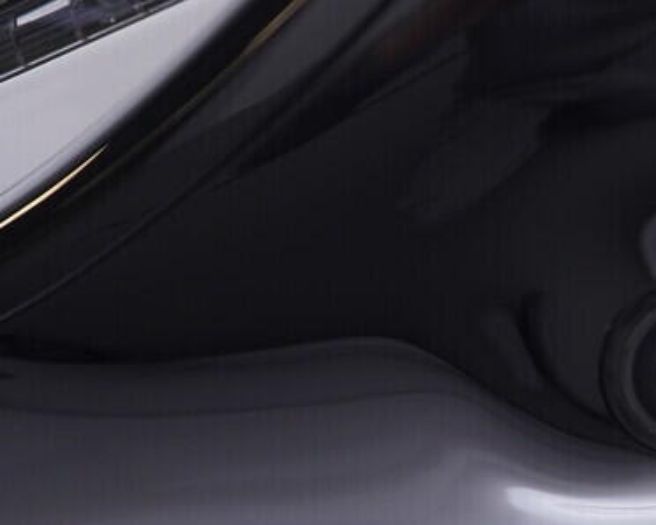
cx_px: 705
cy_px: 360
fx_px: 1807
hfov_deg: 19.8
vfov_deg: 16.5
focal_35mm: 93
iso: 125
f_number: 4
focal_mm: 24
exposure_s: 1/80
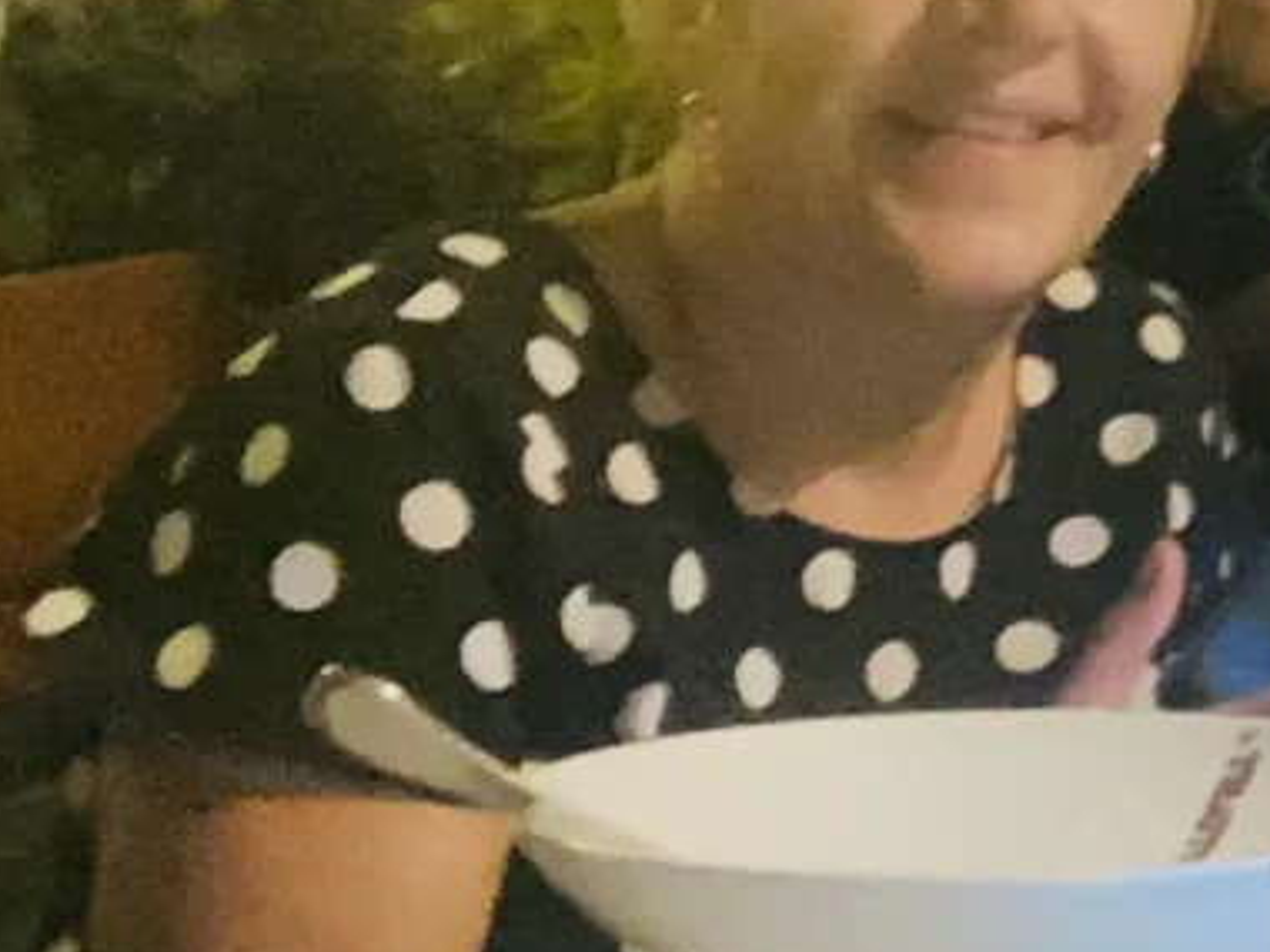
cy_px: -180
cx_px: 2273
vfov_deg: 11.7
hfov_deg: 14.1
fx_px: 4549
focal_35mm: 124
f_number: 2.2
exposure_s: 1/16
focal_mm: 2.71
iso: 1000
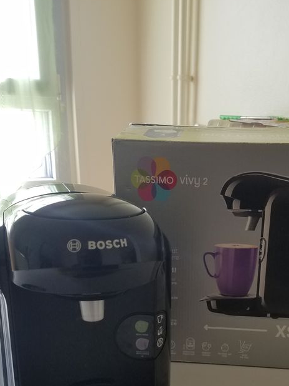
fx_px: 468
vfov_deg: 43.3
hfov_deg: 34.0
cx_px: 195
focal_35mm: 42
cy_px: 293
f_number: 1.7
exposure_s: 1/128
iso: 50
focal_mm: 4.2
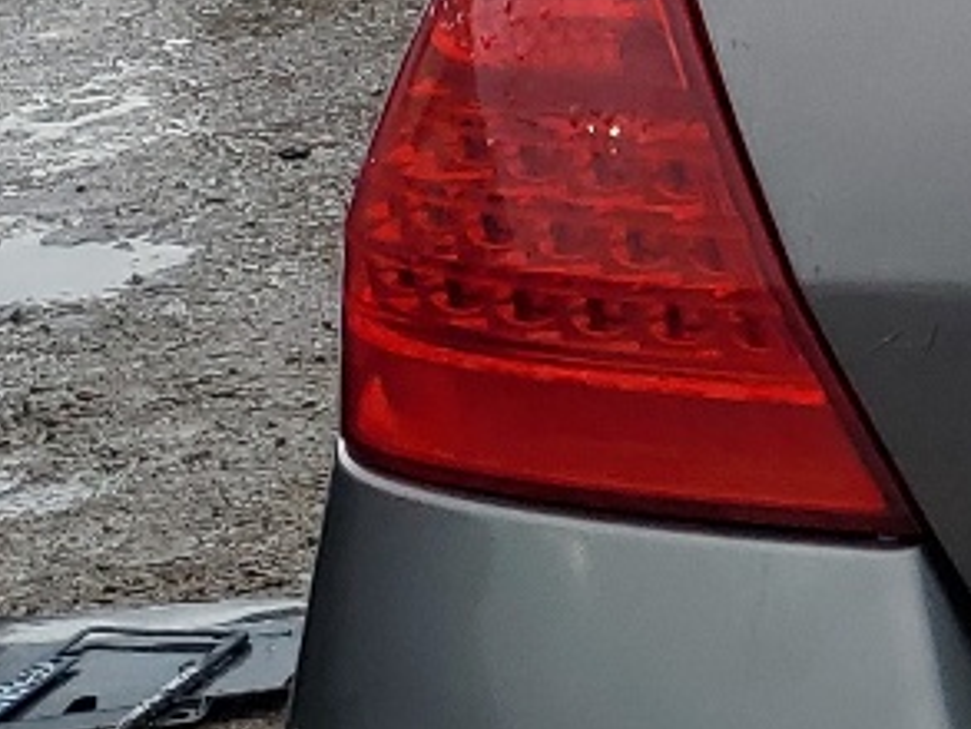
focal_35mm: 142
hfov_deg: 11.7
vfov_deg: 10.5
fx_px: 3985
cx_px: 2214
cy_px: 311
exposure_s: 1/1250
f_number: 1.5
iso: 50
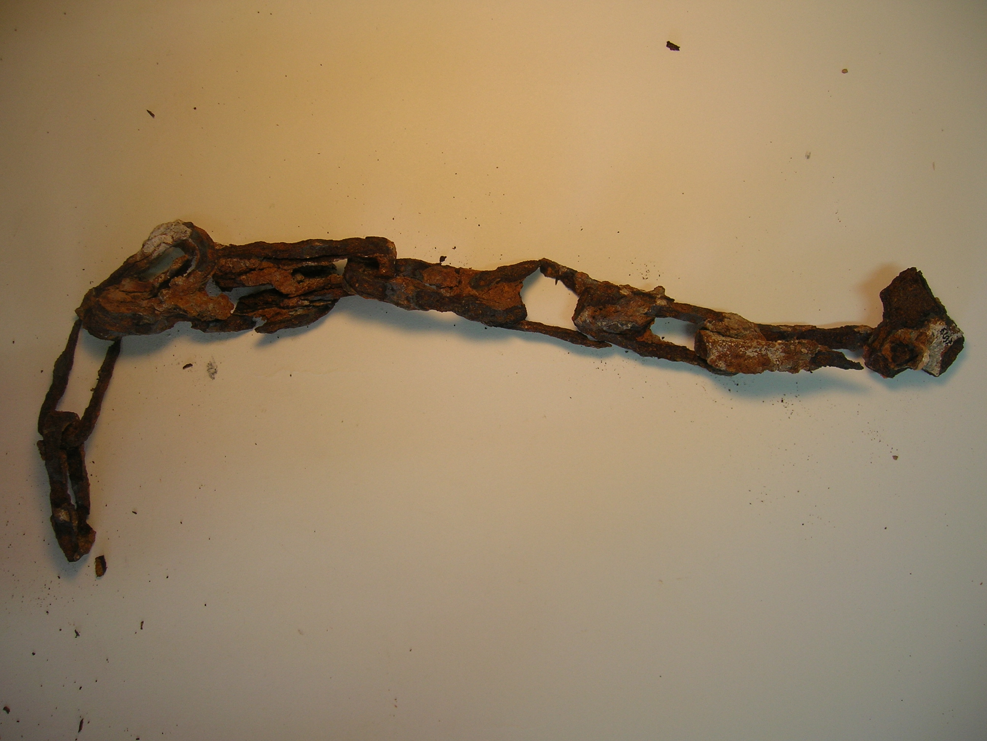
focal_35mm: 34
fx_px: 969
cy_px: 370
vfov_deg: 41.8
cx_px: 494
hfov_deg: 54.0
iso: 50
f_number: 2.9
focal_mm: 5.7
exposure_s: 1/40.5
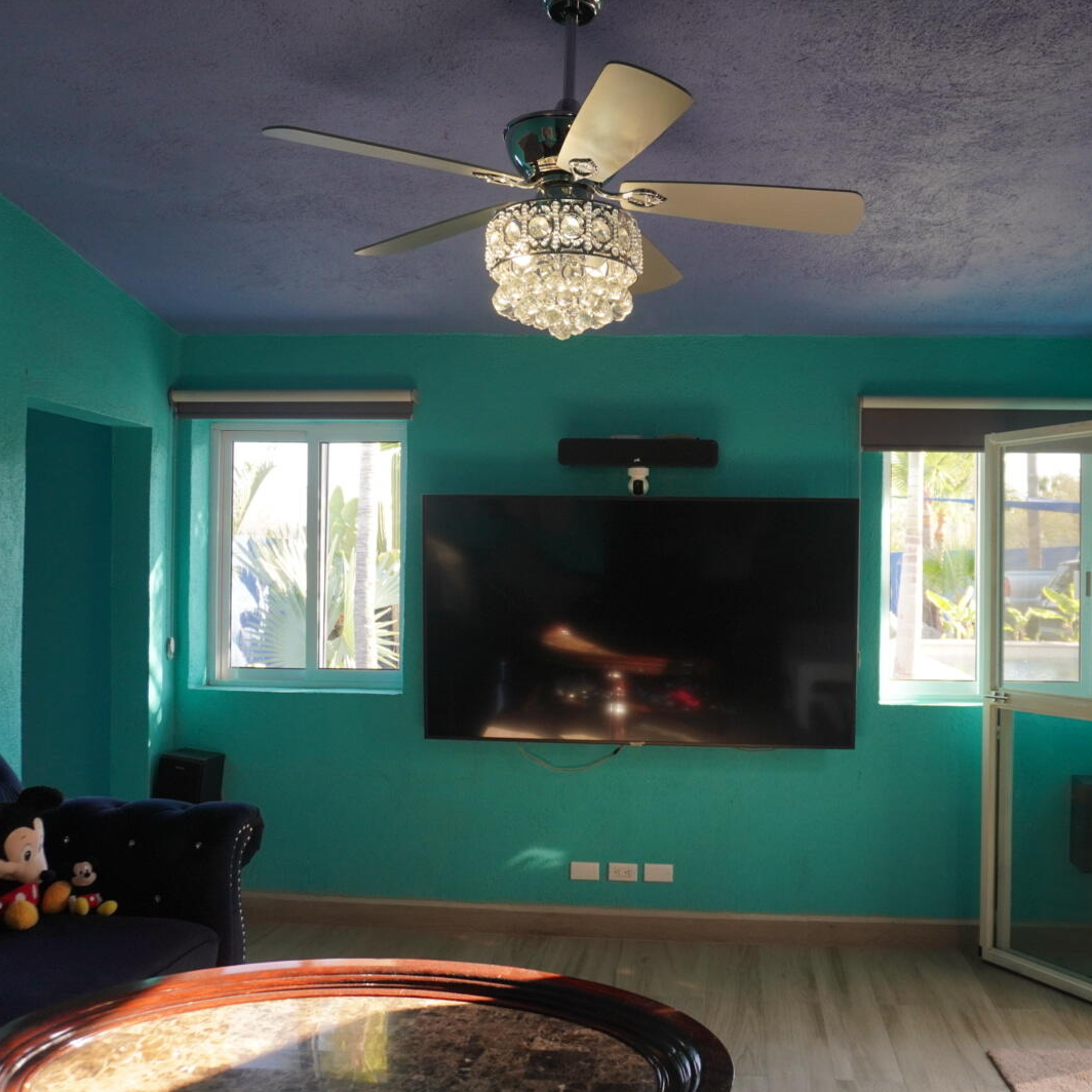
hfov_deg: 52.2
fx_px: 1106
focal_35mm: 31
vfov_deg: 52.5
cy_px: 550
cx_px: 652
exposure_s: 1/250
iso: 400
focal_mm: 16
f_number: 3.5
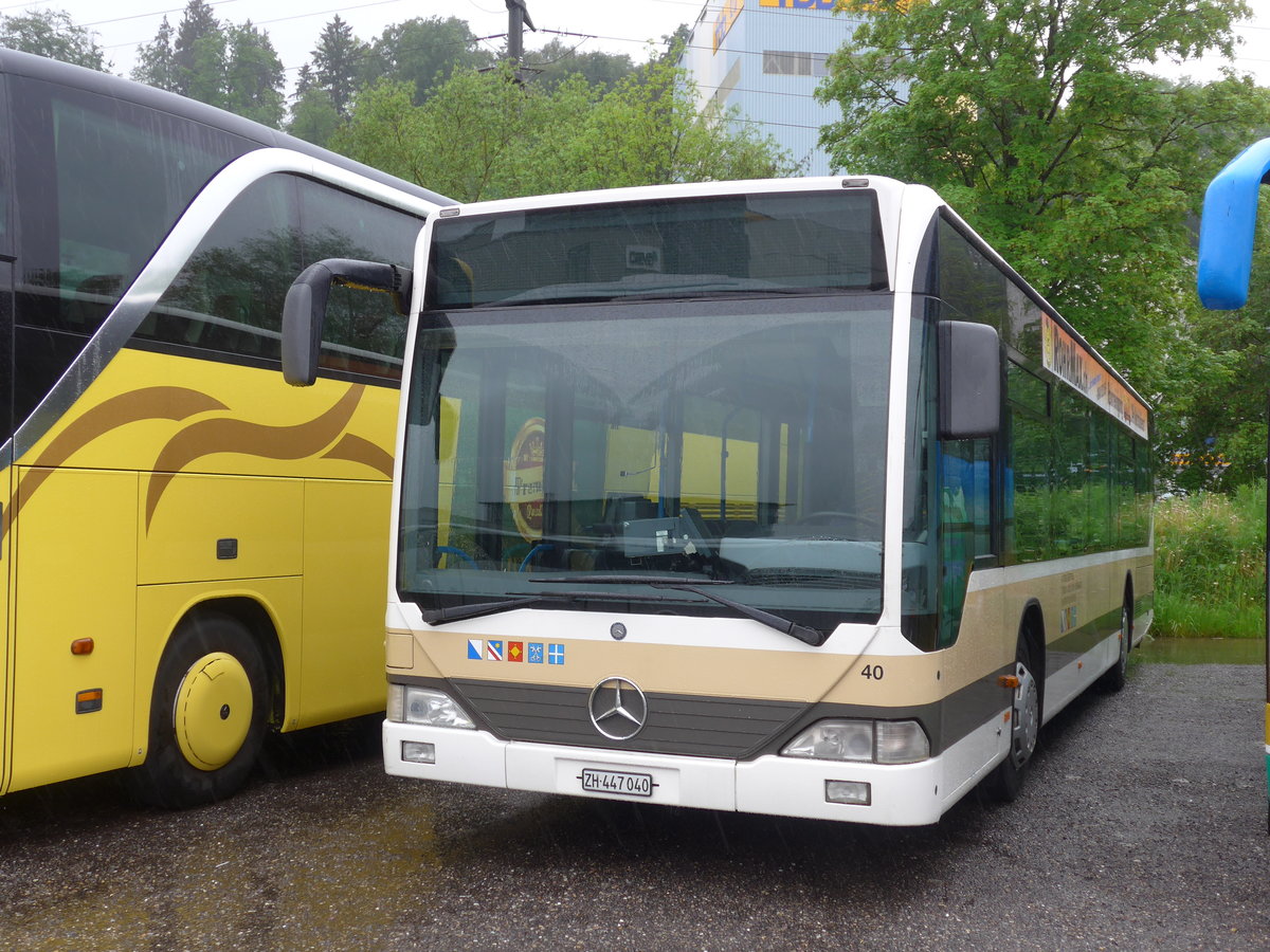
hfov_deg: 45.8
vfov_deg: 35.1
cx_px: 635
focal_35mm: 41
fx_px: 1504
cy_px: 476
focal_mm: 8.4
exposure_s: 1/160
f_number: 2.8
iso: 80
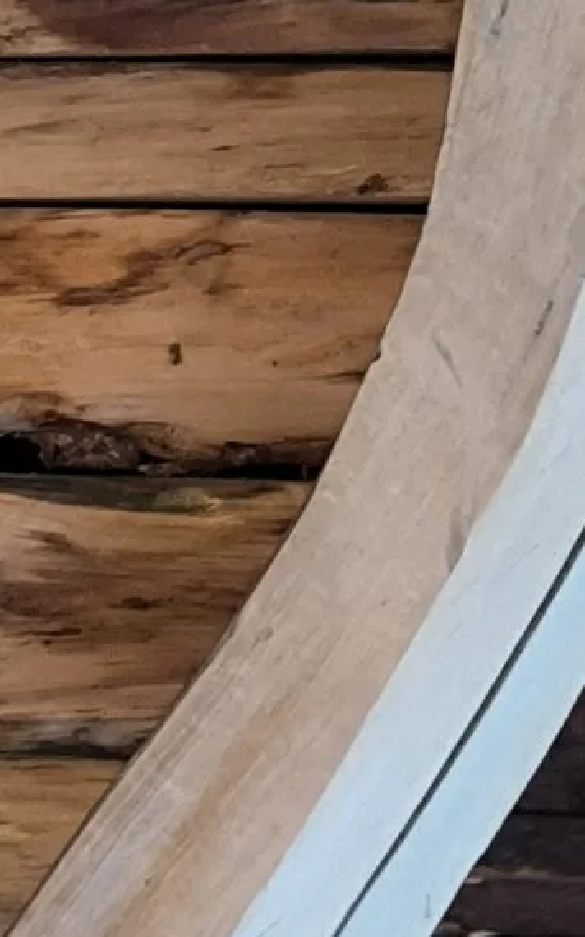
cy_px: 986
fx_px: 5589
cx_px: 841
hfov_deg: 5.9
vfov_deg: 9.5
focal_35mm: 219
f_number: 1.65
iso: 800
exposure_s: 1/60
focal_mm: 6.14
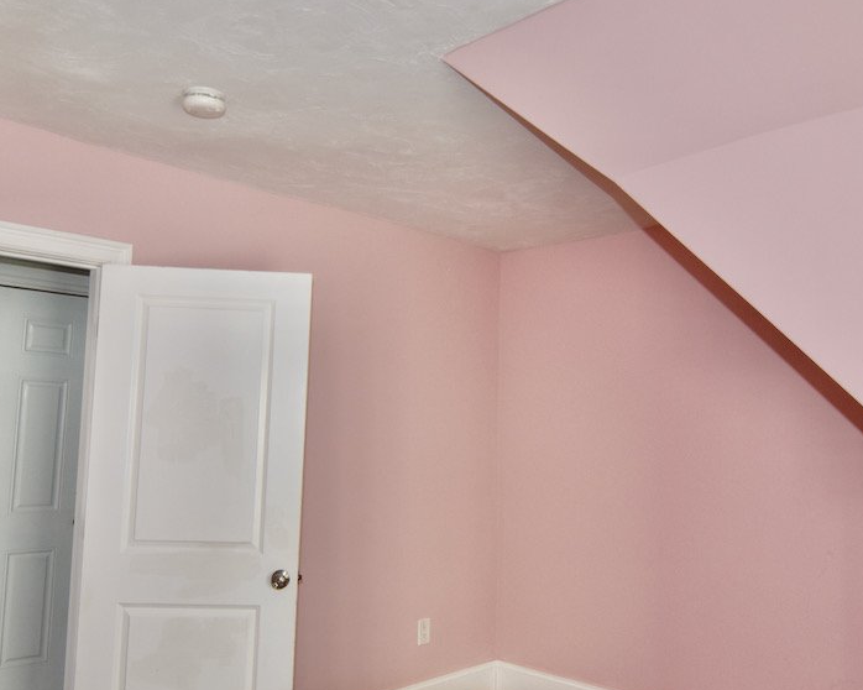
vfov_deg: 47.1
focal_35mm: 31
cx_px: 446
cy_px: 344
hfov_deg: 57.2
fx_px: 792
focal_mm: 12
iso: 400
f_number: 2.8
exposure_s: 1/60
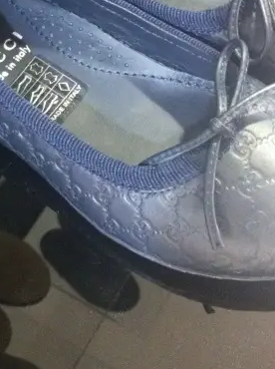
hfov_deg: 19.3
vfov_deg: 25.3
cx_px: 133
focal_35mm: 76
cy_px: 80
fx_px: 808
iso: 640
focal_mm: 3.85
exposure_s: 1/17
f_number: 2.8
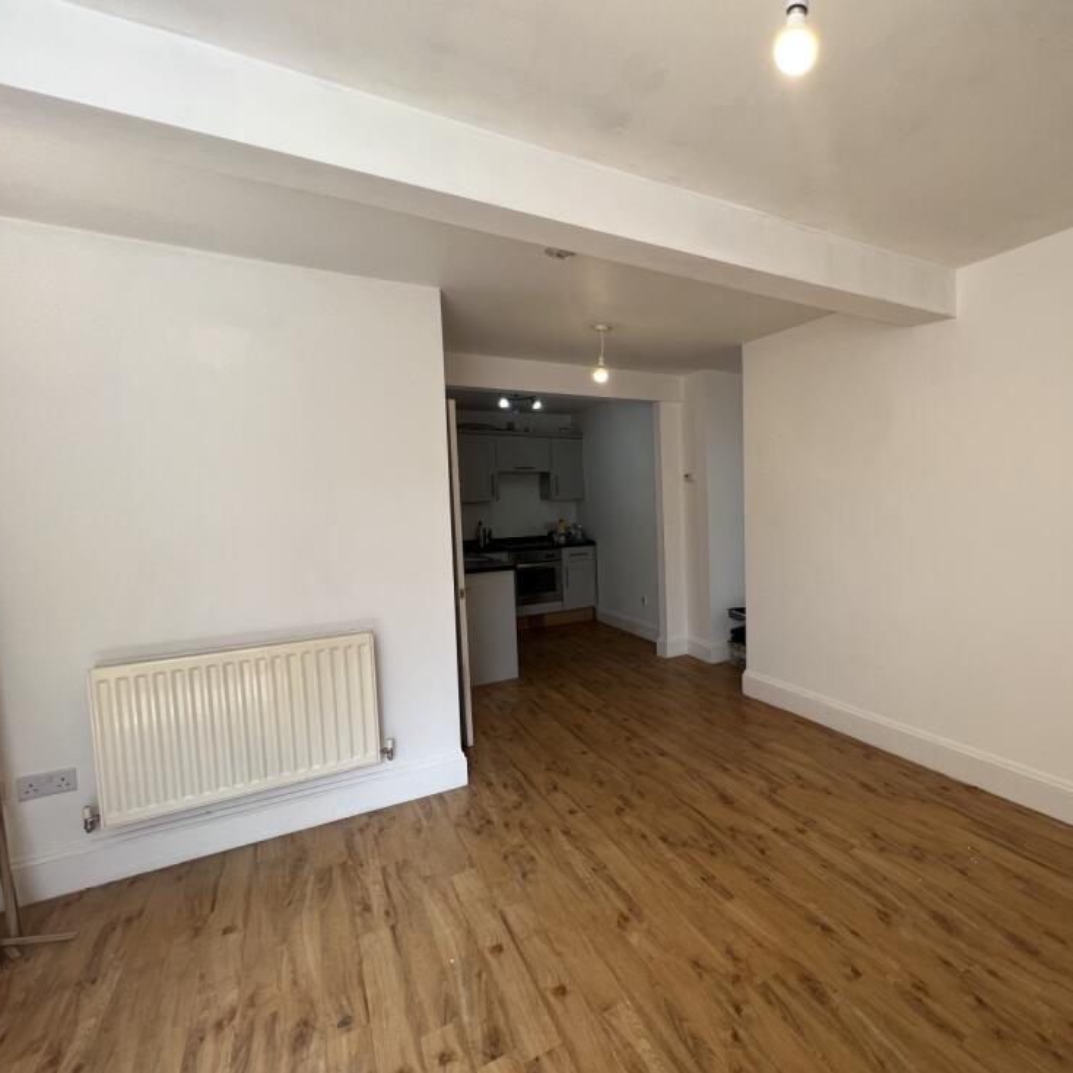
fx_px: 561
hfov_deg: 84.5
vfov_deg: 87.4
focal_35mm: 16
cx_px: 711
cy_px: 537
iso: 50
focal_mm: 1.57
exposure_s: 1/99
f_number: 1.8
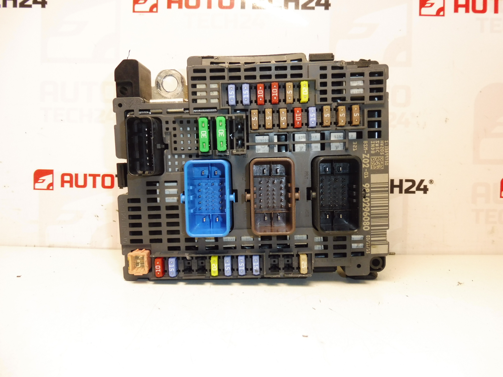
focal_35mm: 24
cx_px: 252
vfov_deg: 56.8
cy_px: 188
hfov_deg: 71.6
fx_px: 349
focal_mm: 4.3
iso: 200
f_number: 3.5
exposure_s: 1/60
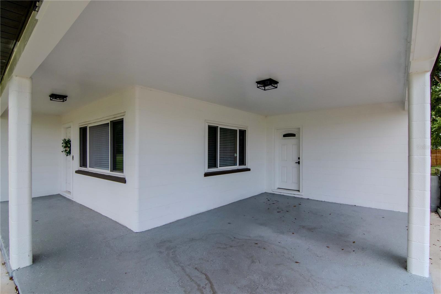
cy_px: 147
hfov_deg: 95.0
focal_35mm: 16
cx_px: 220
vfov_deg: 72.0
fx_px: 202
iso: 800
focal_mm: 11
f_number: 14
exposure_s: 1/200
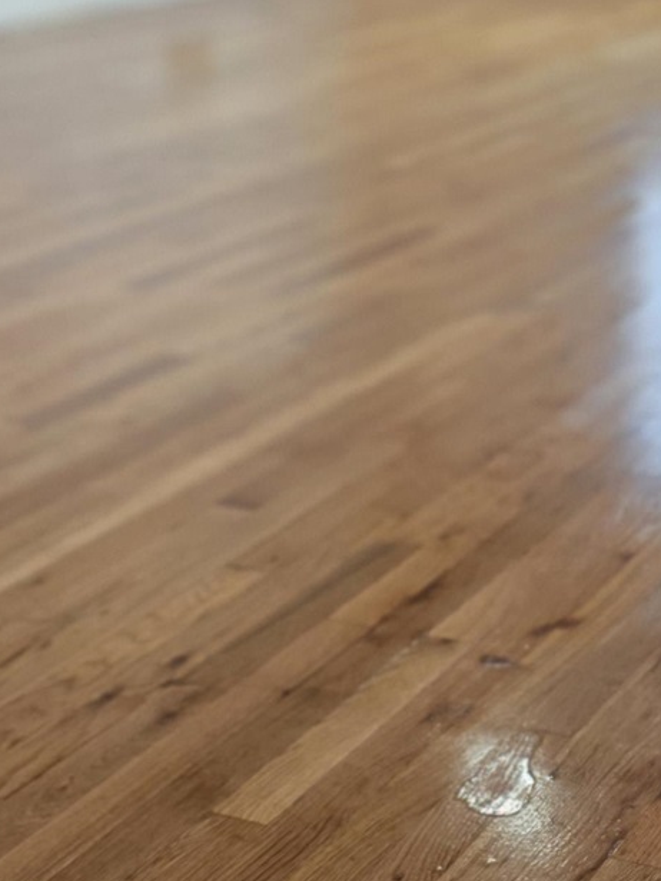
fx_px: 2190
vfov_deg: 21.9
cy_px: -3
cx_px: 670
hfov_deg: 16.8
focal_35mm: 86
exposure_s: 1/120
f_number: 1.7
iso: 100
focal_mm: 6.3
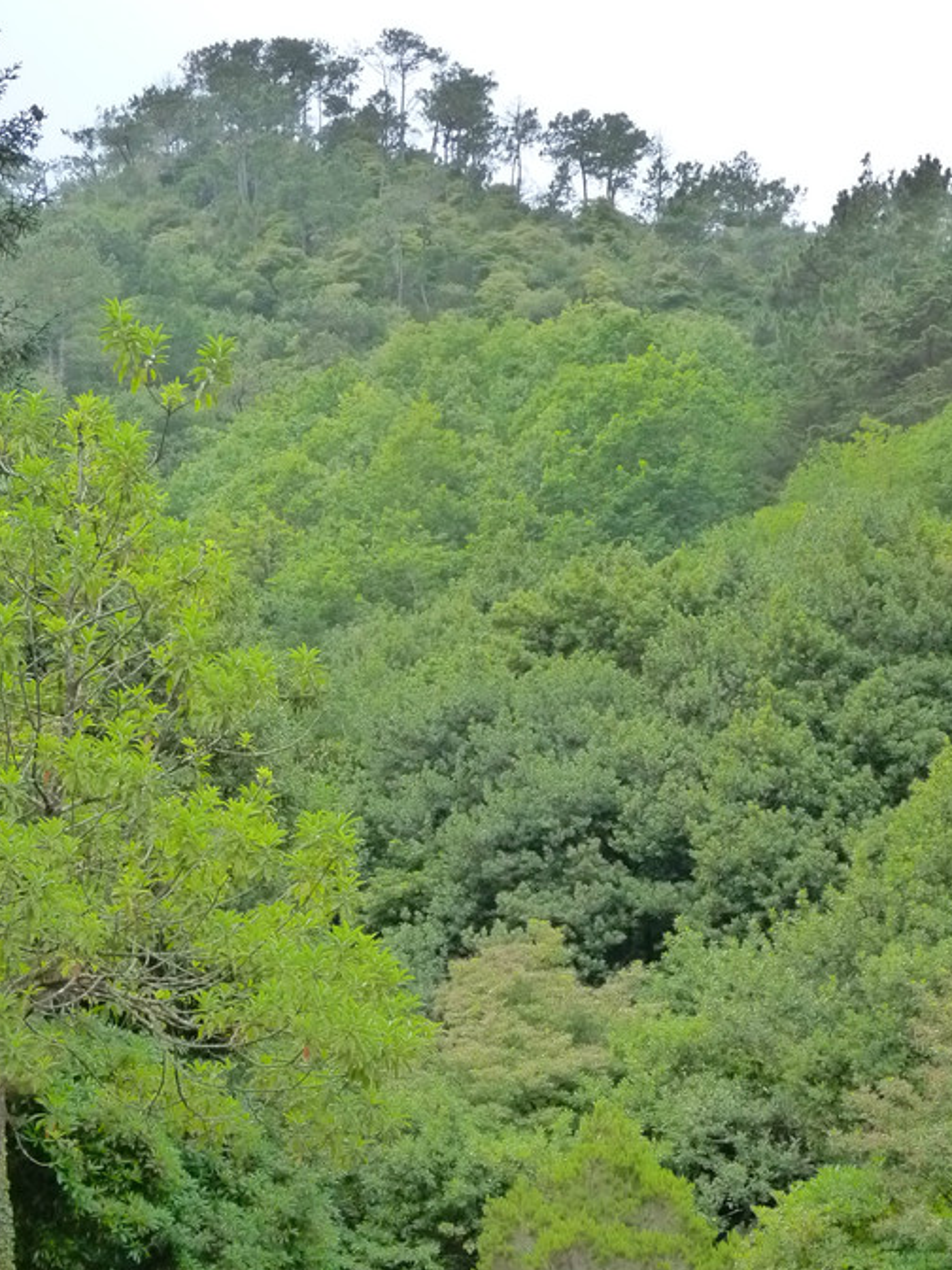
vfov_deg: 27.7
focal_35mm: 70
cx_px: 416
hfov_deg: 21.0
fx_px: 2567
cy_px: 775
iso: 400
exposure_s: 1/125
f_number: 3.6
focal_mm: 8.7
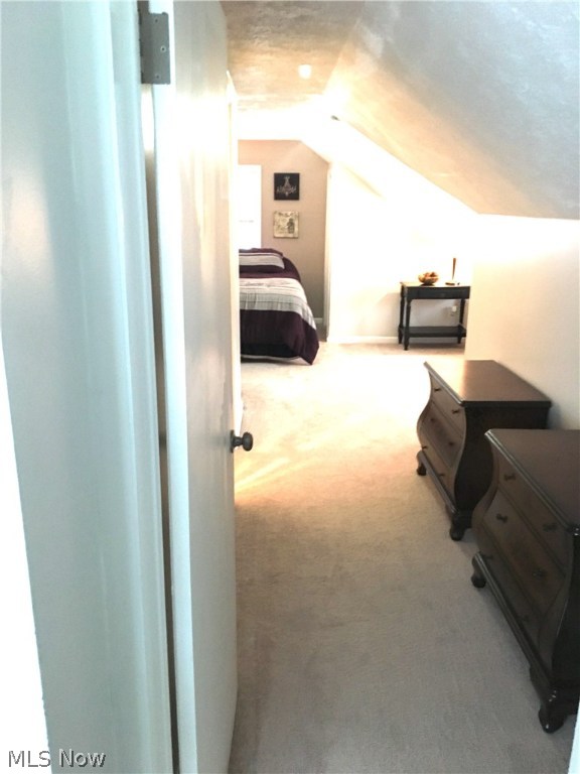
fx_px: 648
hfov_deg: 48.2
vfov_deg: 61.7
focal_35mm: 29
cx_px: 290
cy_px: 387
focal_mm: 4.15
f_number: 2.2
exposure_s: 1/20
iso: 200
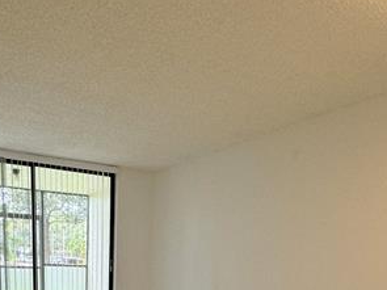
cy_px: 361
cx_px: 148
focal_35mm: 38
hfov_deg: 48.6
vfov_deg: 30.9
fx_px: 425
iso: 160
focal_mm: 2.22
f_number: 2.2
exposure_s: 1/120
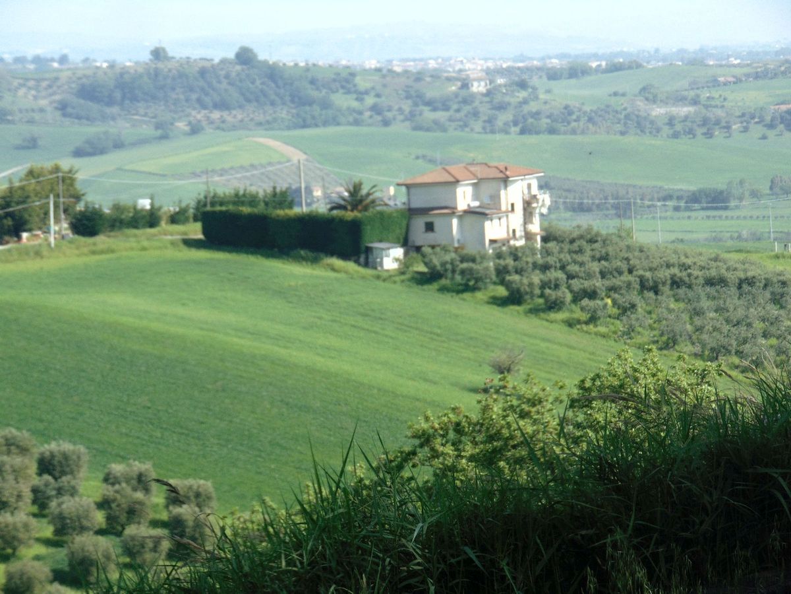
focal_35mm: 203
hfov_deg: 9.7
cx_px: 396
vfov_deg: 7.3
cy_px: 297
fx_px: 4639
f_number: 4.1
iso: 80
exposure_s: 1/400
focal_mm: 36.4
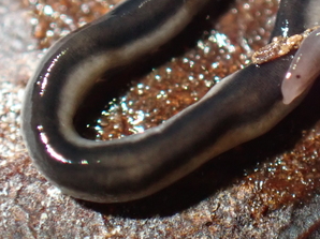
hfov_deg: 8.8
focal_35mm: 224
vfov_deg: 6.6
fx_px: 2069
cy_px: 60
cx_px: 313
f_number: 14
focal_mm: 18
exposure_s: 1/100
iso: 800
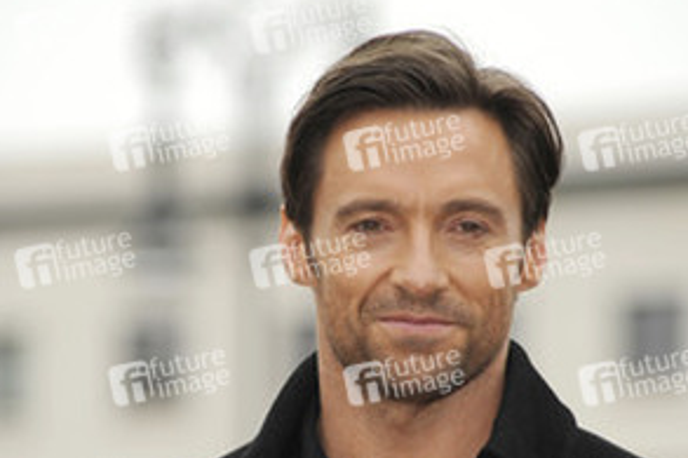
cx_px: 342
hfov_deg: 5.6
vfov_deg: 3.7
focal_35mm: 370
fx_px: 7067
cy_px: 319
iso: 400
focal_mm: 240
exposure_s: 1/400
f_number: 6.3
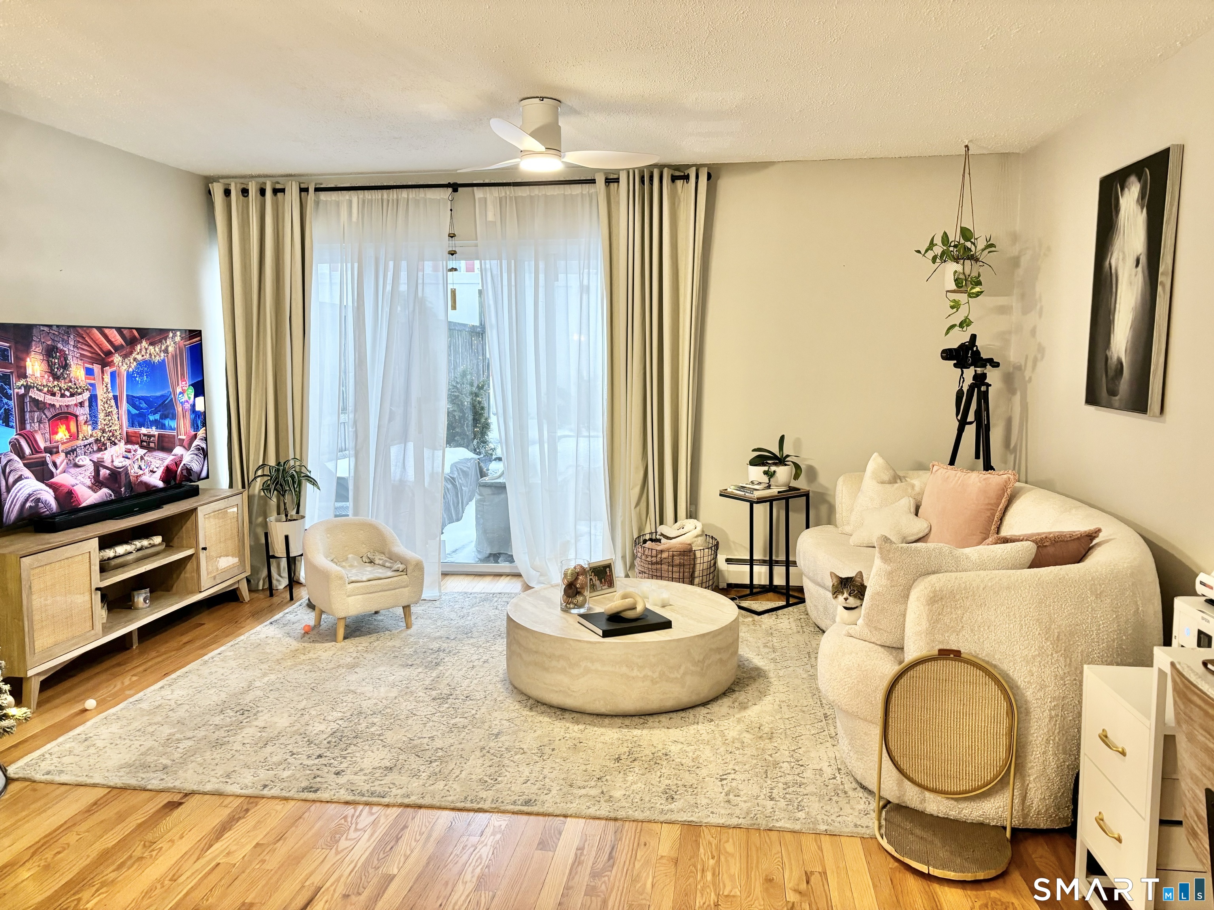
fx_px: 912
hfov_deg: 67.3
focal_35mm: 26
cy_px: 455
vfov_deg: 53.1
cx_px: 607
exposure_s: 1/60
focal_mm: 5.96
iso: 200
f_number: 1.6
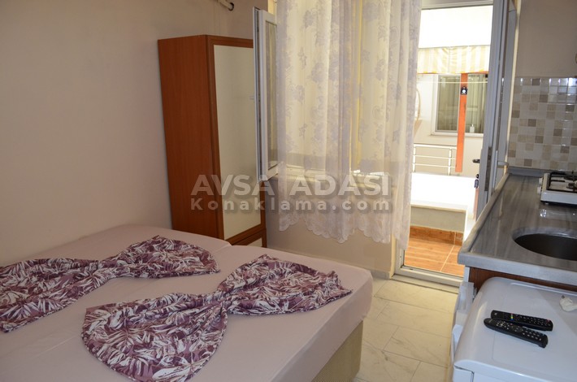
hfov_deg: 67.5
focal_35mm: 27
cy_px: 191
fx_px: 432
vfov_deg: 47.7
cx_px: 288
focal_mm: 18
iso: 1000
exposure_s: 1/200
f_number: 6.7
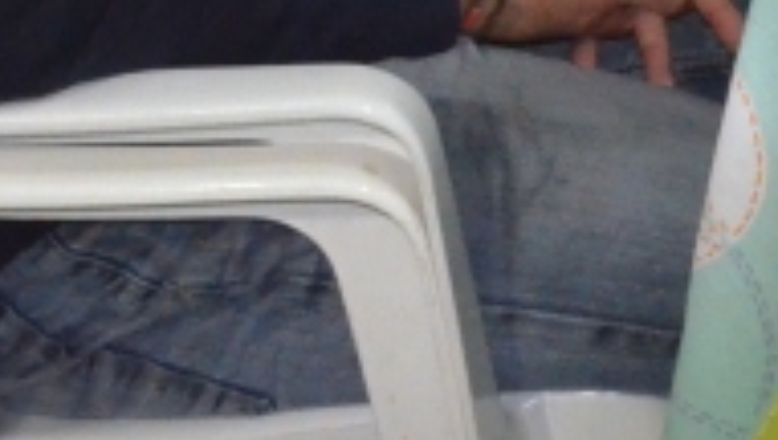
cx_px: 1393
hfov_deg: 11.8
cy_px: -766
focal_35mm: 168
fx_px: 3470
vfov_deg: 6.7
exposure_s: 1/100
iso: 5000
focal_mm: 20
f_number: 8
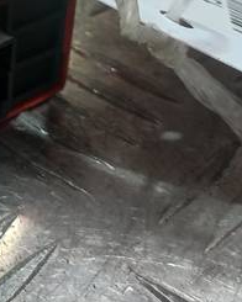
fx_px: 913
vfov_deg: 18.2
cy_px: -21
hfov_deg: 13.9
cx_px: -152
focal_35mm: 102
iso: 32
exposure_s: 1/50
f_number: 1.8
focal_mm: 4.6
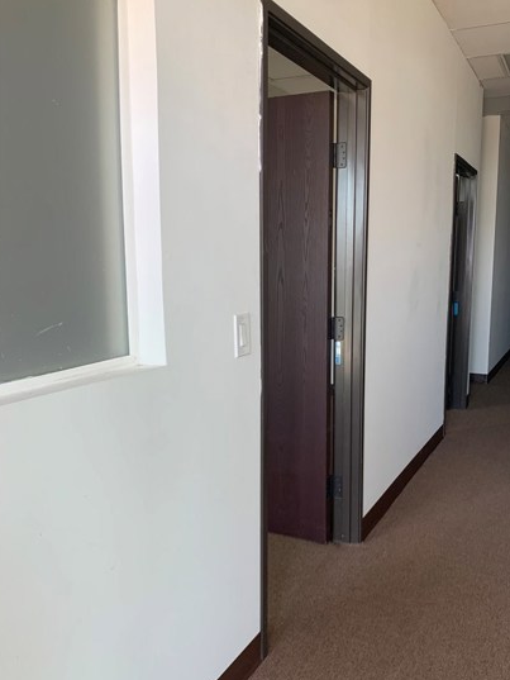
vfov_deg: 58.3
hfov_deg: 45.3
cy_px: 362
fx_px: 609
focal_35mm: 31
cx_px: 295
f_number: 1.8
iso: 80
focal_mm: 4.25
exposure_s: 1/121
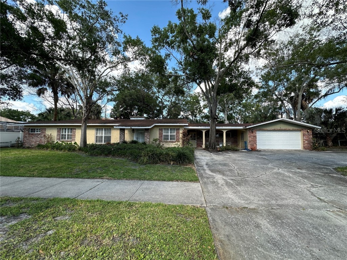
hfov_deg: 102.1
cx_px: 174
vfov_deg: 85.7
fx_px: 140
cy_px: 130
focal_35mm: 14
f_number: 2.2
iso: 40
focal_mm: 2.22
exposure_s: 1/276
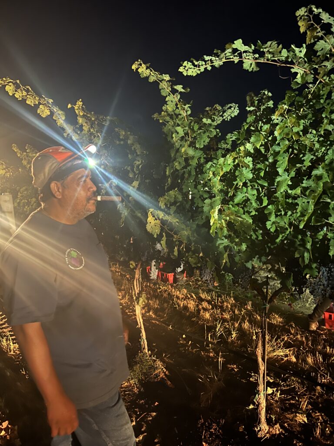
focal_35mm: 26
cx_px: 167
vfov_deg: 67.3
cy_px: 223
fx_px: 334
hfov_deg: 53.1
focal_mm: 5.7
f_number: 1.5
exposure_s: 1/15
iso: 2000
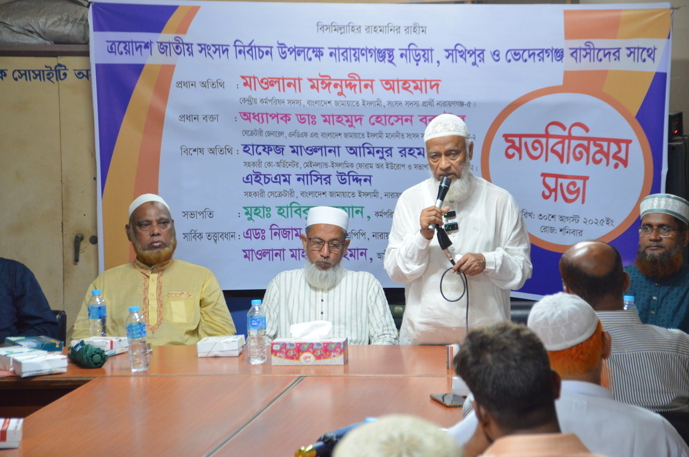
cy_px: 228
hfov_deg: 19.5
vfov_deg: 13.0
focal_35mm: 105
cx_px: 344
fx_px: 2006
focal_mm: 70
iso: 1600
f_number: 5
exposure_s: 1/30
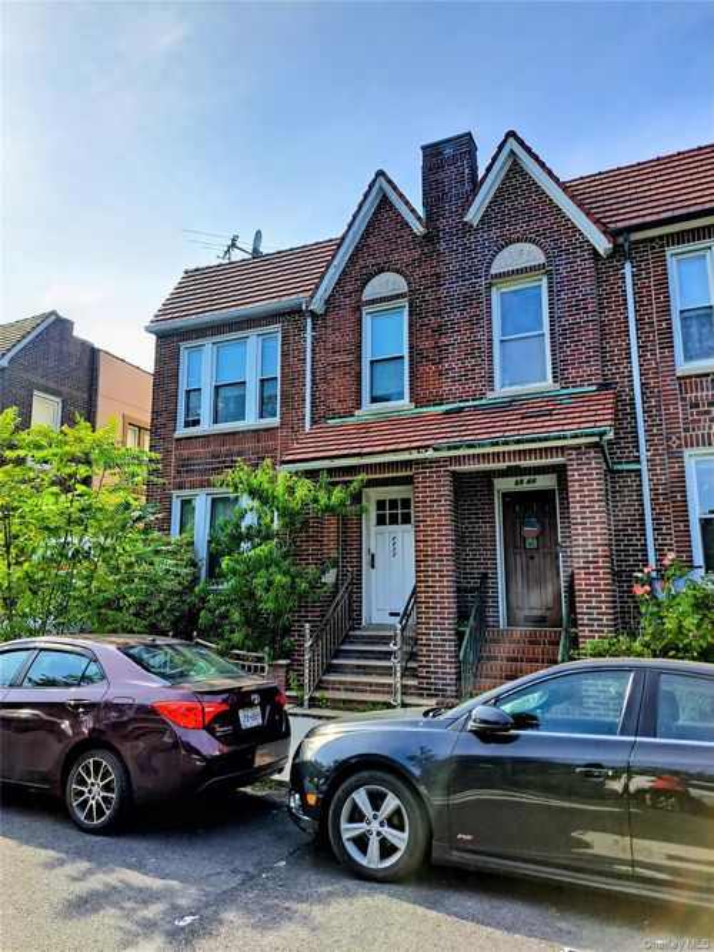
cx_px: 357
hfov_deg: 56.8
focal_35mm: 24
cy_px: 476
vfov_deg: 71.6
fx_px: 660
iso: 50
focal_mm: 5.23
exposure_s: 1/953
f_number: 1.8
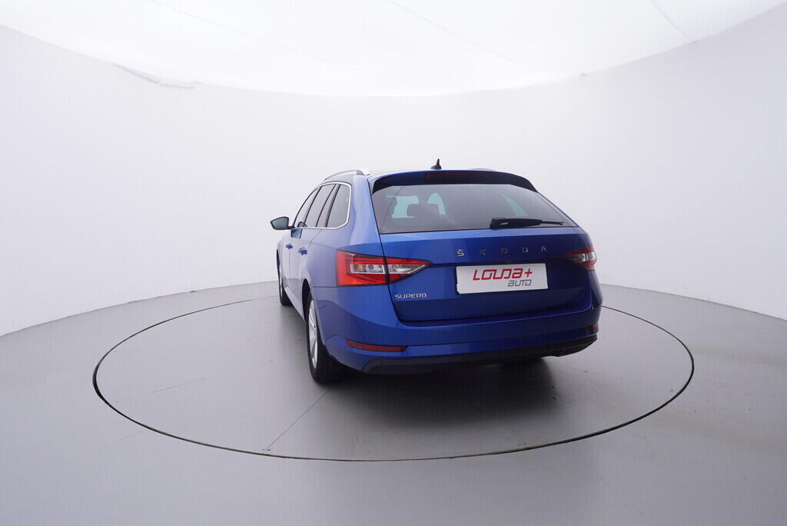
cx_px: 394
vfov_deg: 56.2
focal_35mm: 22
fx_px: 492
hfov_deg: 77.3
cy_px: 263
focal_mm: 15
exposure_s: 1/80
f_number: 5
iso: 200
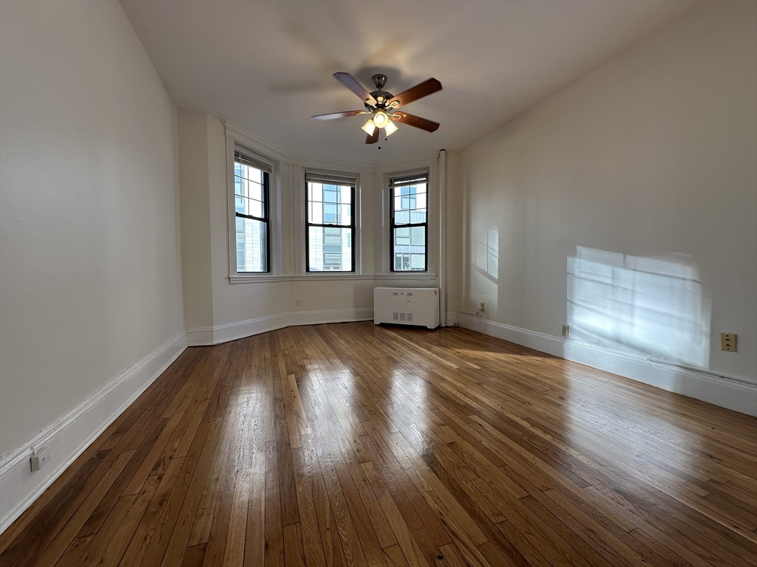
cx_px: 378
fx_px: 306
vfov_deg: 85.7
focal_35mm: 14
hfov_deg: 102.1
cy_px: 284
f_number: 2.2
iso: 40
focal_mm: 2.22
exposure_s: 1/121
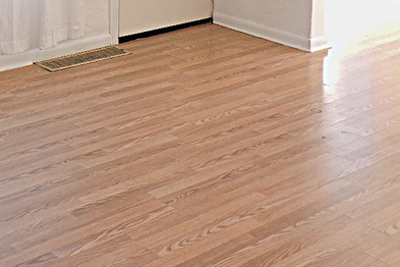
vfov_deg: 19.5
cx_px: 66
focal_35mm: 65
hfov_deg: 30.0
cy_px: -69
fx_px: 722
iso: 100
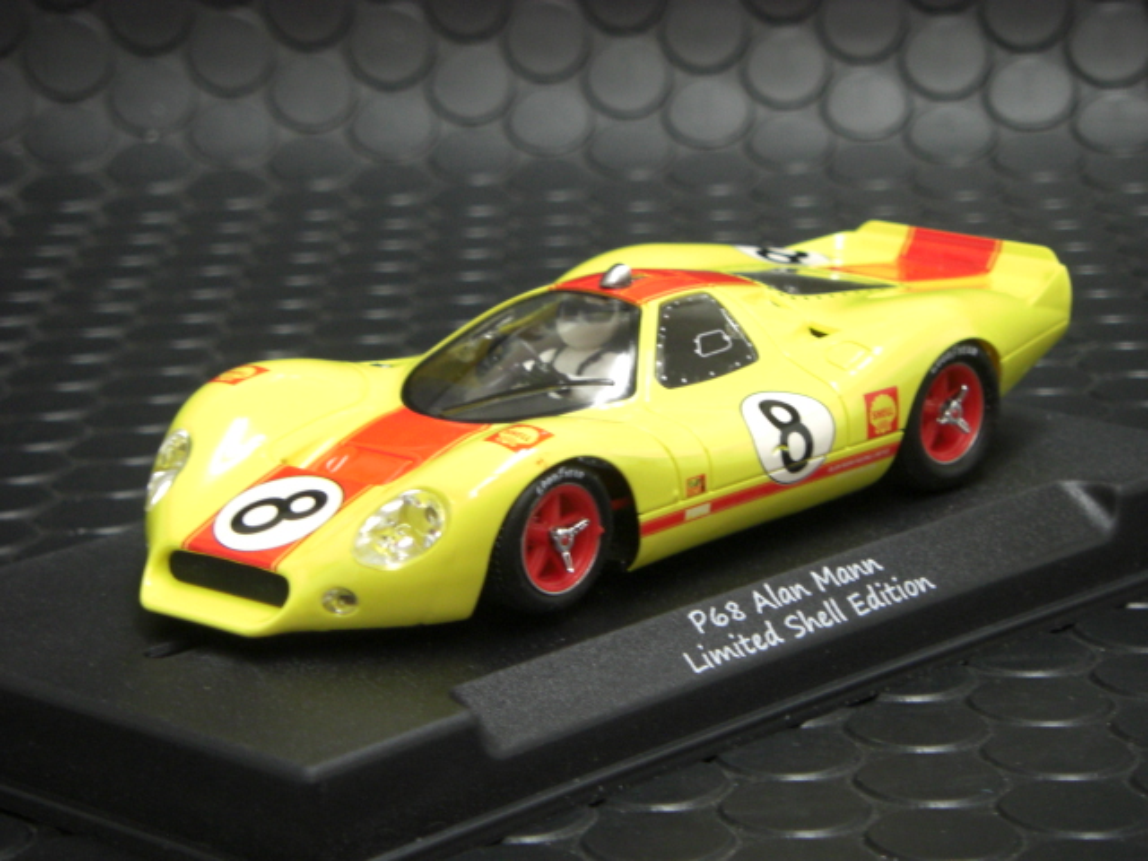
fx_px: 4112
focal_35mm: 124
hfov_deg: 15.9
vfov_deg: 12.0
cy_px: 430
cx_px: 574
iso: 200
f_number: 4.3
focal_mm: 20.5
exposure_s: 1/15
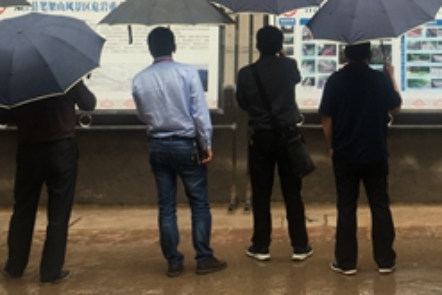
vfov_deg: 21.6
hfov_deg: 32.0
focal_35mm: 61
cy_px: 12
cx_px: 351
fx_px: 749
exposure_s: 1/50
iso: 25
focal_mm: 4.15
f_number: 2.2
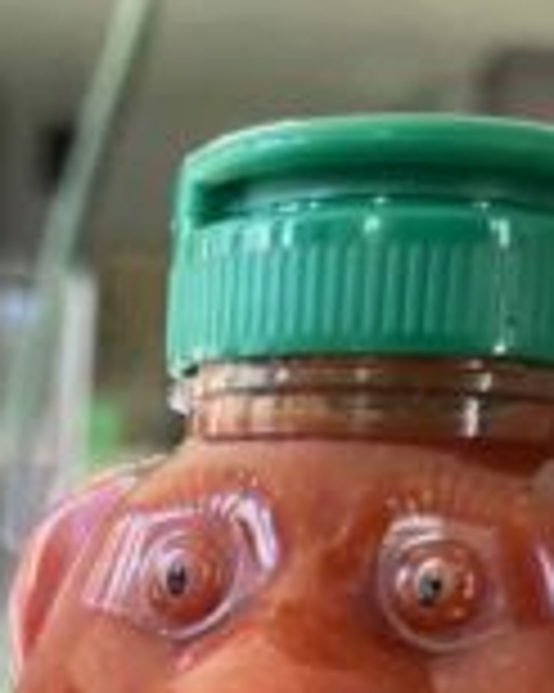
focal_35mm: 79
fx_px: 1621
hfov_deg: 18.9
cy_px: 1066
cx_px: 5
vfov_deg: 20.4
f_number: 1.5
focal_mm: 5.7
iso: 125
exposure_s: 1/64
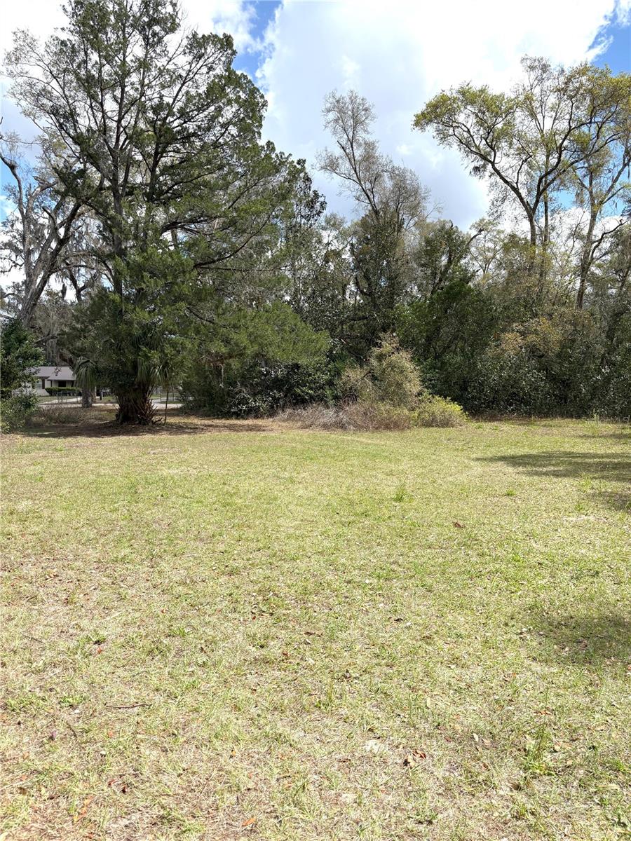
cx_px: 316
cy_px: 420
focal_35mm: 26
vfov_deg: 67.3
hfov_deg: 53.1
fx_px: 632
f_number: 1.6
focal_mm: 5.96
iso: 50
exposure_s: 1/3448
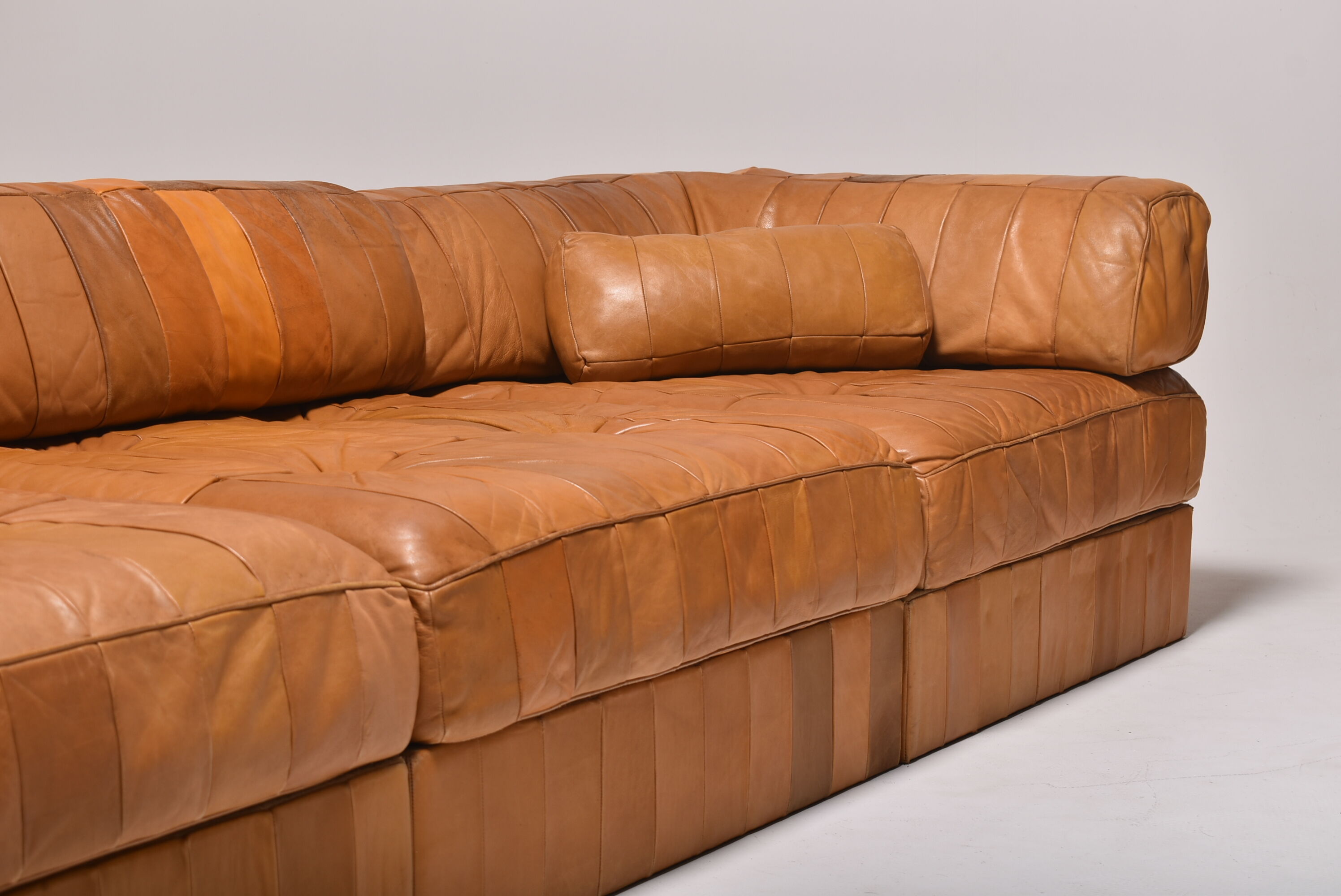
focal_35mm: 68
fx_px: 2516
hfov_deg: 29.8
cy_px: 448
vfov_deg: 20.2
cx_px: 670
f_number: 8
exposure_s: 1/200
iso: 100
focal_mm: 45
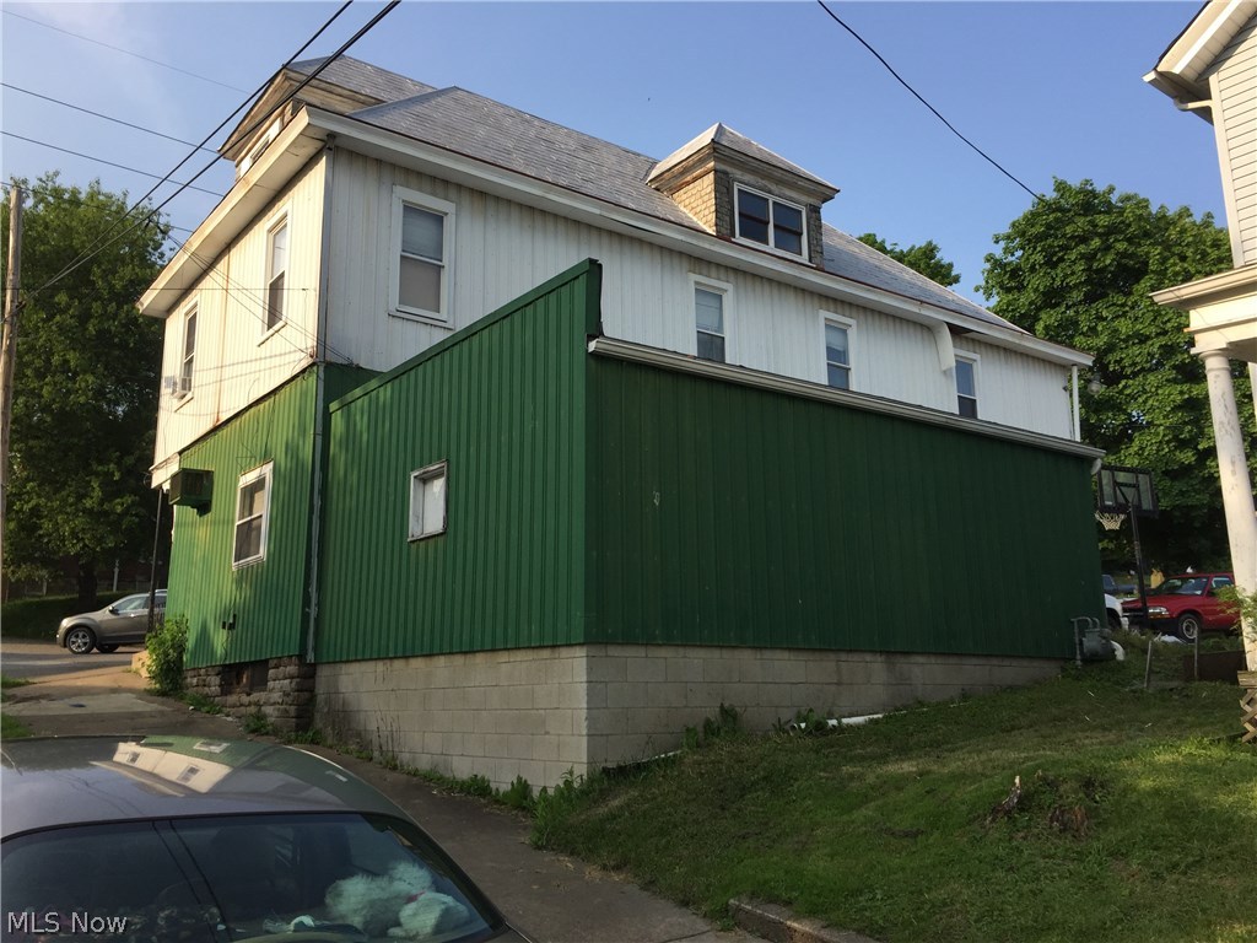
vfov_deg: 48.2
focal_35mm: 29
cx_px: 628
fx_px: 1053
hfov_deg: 61.7
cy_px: 472
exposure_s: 1/860
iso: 32
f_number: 2.2
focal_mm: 4.15
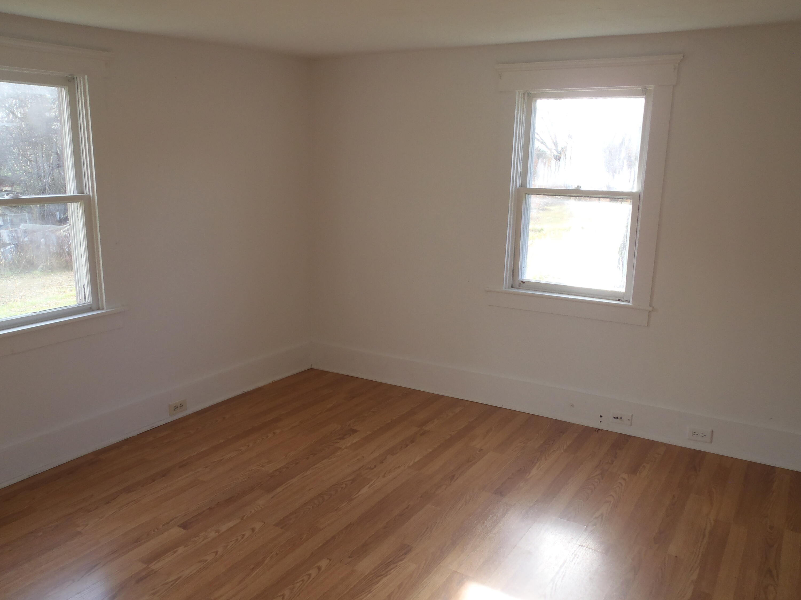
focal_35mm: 28
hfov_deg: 63.4
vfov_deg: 49.7
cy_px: 300
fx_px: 648
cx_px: 400
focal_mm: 5
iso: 100
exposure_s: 1/60
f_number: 3.5
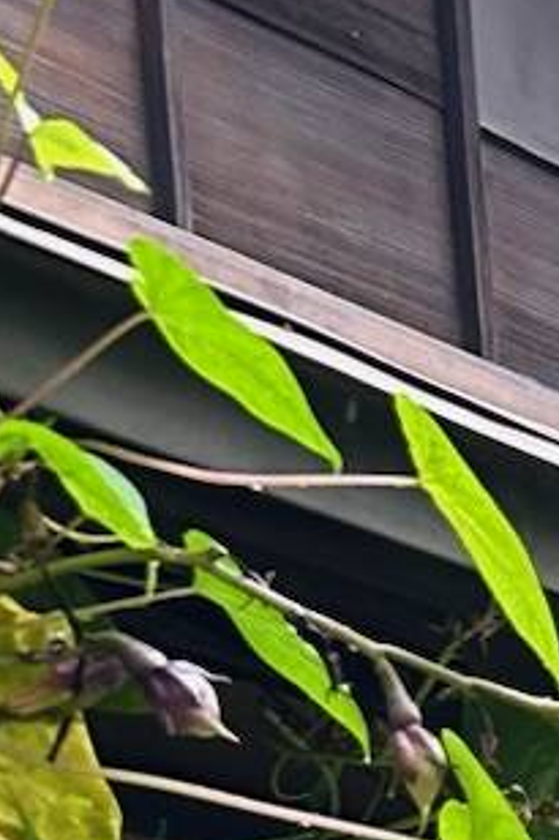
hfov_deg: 6.8
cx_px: 1781
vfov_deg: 9.7
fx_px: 4197
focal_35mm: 180
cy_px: 2190
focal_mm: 5.7
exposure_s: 1/163
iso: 40
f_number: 1.5
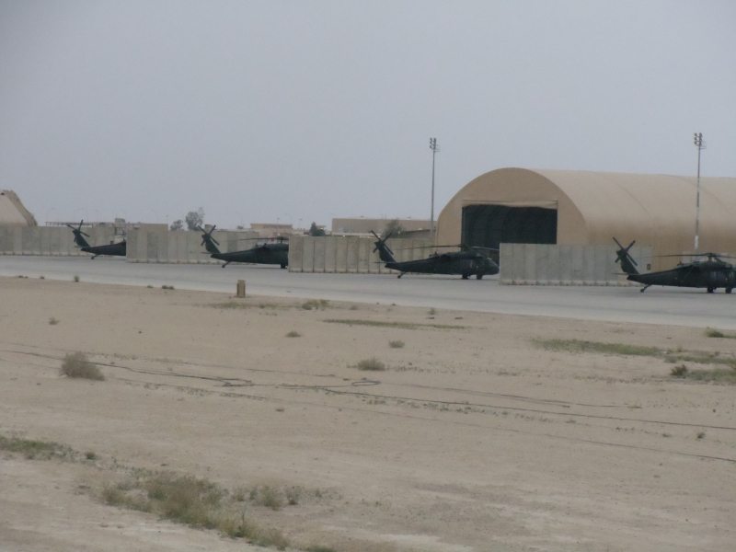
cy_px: 276
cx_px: 368
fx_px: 3657
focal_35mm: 172
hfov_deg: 11.5
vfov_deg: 8.6
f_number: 5.1
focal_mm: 23.45
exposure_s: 1/1000
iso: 800
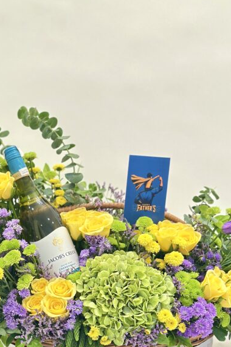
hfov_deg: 19.4
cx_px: 92
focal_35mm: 70
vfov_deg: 28.8
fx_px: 675
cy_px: 198
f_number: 1.78
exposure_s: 1/33
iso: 320
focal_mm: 6.86
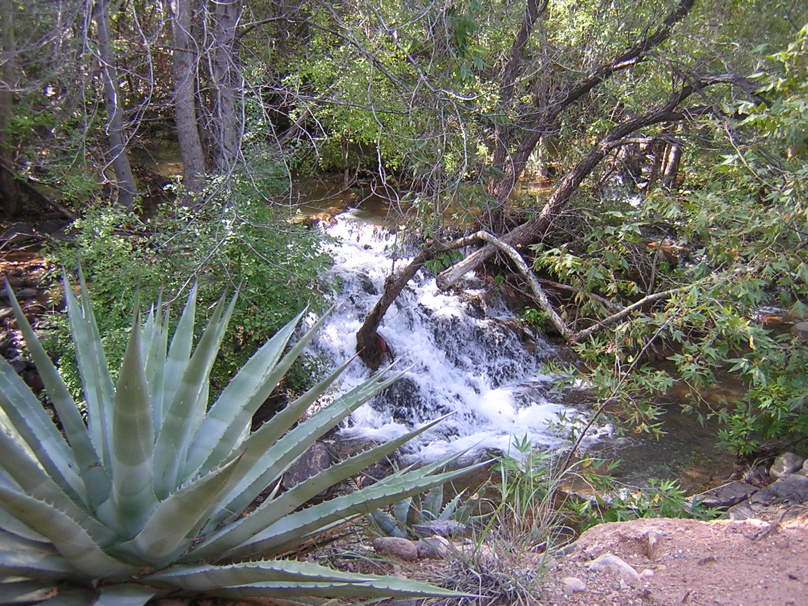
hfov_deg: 51.4
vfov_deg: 39.7
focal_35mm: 36
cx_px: 404
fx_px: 840
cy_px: 303
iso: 100
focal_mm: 4.7
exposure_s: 1/96
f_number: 2.6
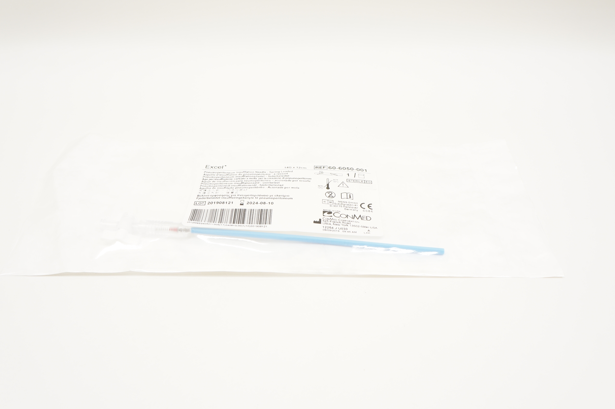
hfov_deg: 55.8
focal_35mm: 34
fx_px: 580
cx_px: 309
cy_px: 204
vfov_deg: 38.8
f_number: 6.3
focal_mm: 22
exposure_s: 1/40
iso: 400
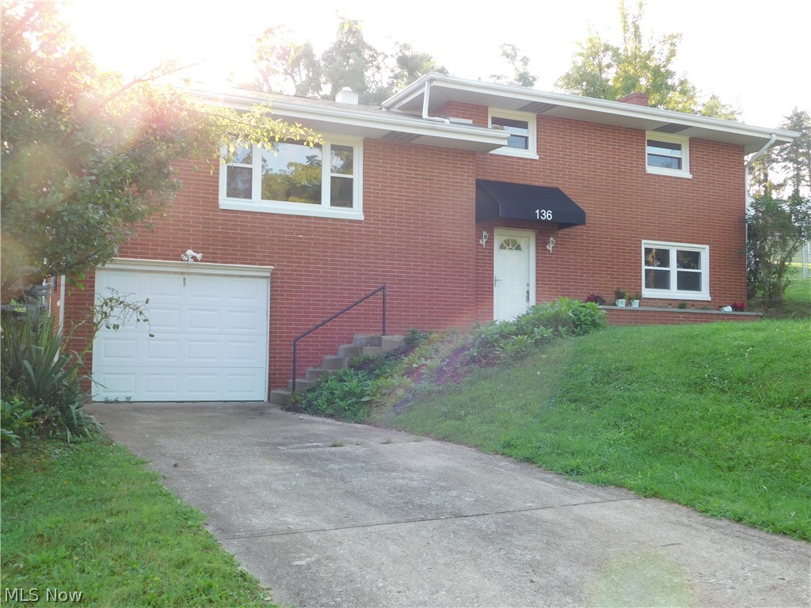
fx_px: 843
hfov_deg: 51.4
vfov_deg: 39.7
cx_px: 406
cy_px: 304
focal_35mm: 36
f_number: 3.5
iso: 125
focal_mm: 6.3
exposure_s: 1/125
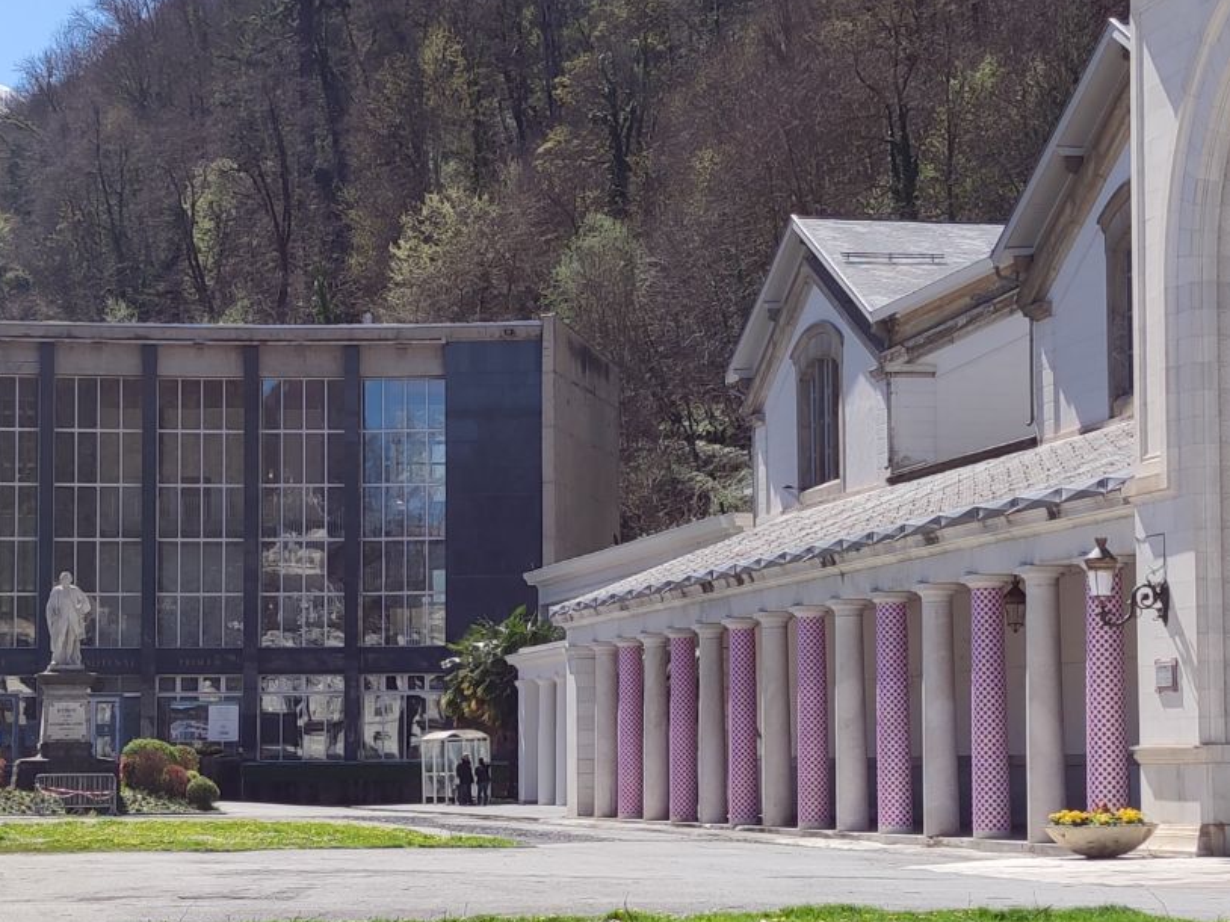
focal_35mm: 59
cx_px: 610
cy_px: 490
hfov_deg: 32.7
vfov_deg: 24.8
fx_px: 2096
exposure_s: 1/3333
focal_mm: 6.72
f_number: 1.69
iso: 100
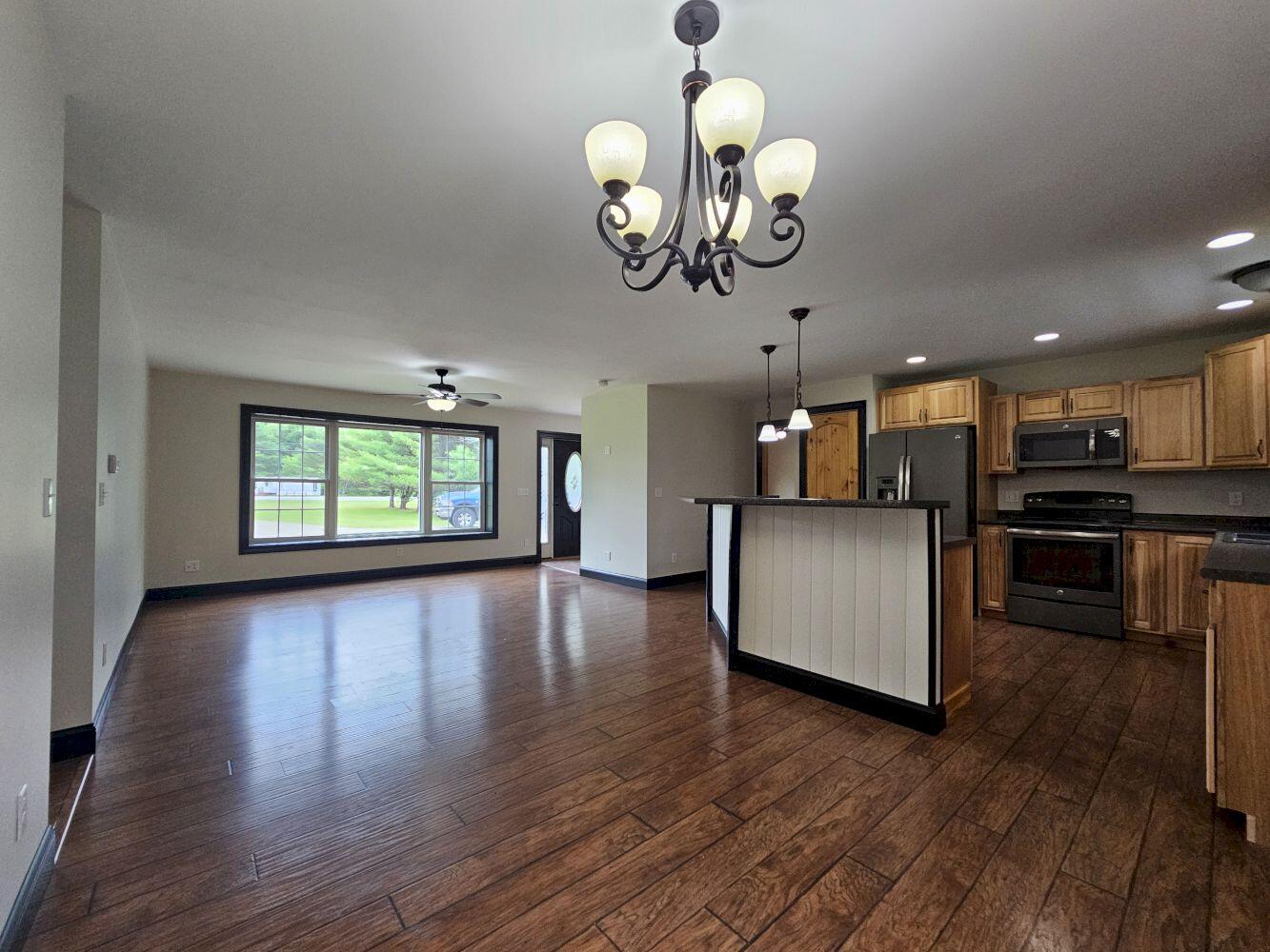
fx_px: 477
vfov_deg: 89.9
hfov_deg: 106.2
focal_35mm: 13
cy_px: 476
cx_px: 635
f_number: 2.2
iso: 160
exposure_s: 1/100
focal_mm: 2.2
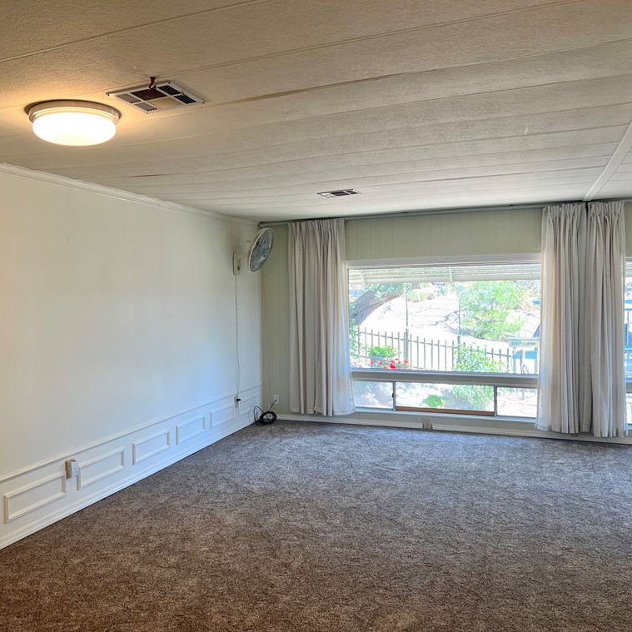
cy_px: 313
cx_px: 254
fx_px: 640
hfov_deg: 52.2
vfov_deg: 52.5
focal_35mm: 31
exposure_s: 1/166
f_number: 1.5
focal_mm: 5.7
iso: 50
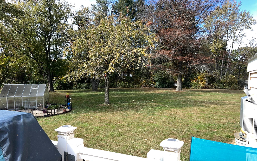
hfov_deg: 66.5
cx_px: 130
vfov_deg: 44.5
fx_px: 196
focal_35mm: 28
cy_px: 86
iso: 50
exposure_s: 1/2045
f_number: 1.5
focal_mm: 5.7
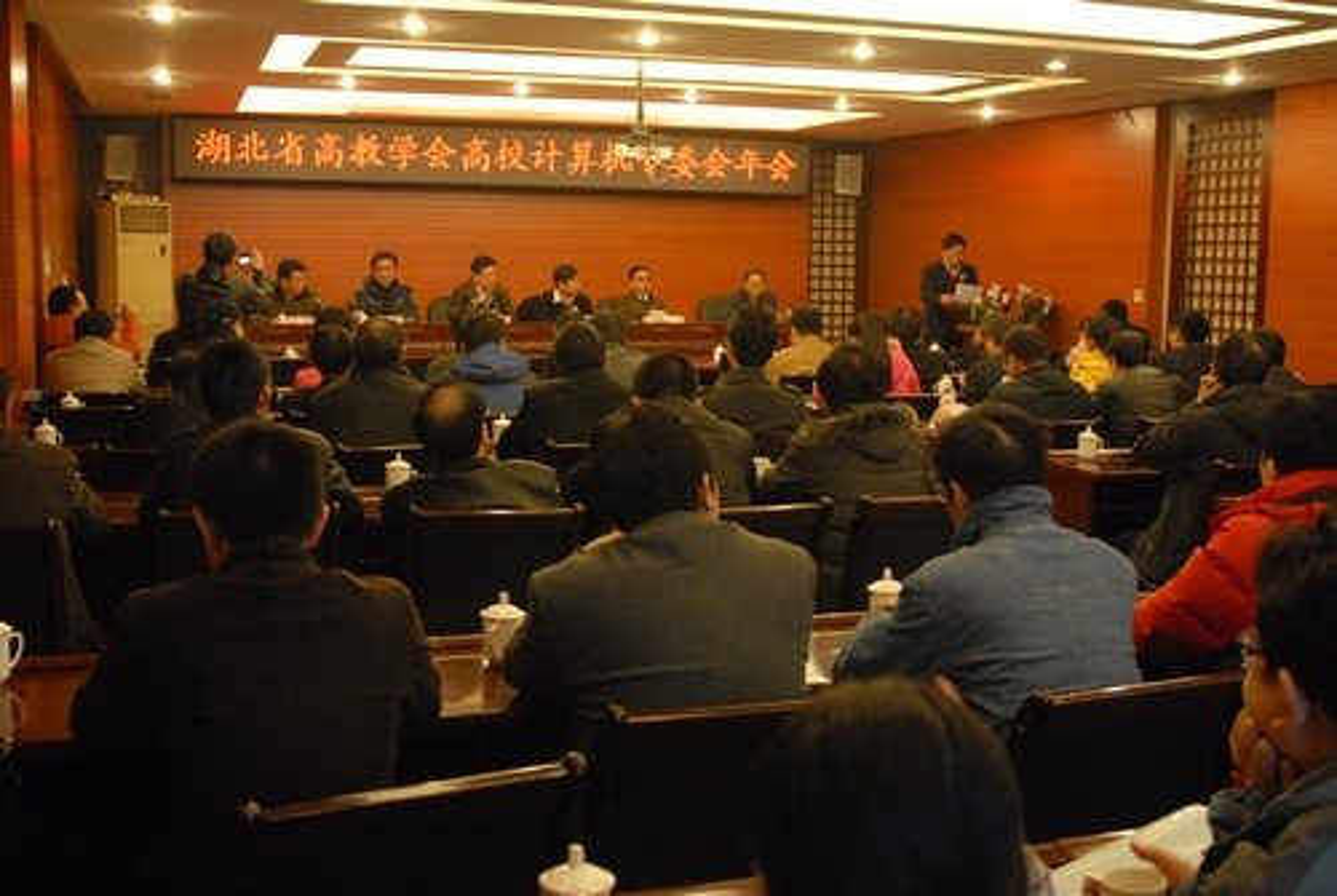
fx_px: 1562
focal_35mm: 42
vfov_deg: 32.0
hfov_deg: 46.3
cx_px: 668
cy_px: 448
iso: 1400
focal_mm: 28
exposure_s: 1/30
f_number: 4
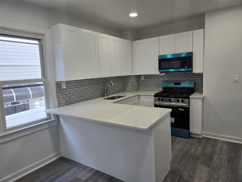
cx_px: 121
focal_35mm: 23
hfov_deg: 73.9
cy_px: 91
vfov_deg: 58.9
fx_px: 161
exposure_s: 1/120
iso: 40
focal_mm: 5.4
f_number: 1.8
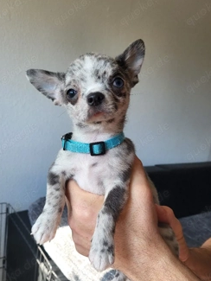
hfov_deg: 44.1
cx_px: 97
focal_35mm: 32
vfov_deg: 56.7
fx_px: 260
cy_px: 150
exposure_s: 1/101
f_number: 1.8
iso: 50
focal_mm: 5.4
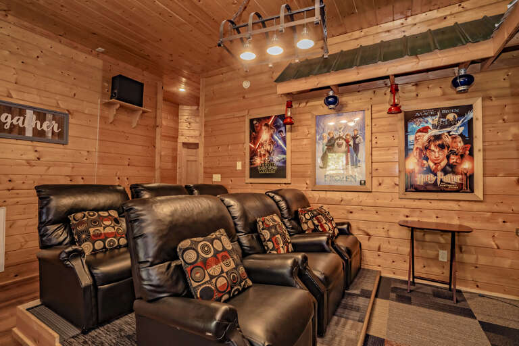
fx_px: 231
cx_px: 260
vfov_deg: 73.7
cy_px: 173
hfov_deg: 96.7
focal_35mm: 16
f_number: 7.1
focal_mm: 16
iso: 2000
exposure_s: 1/30
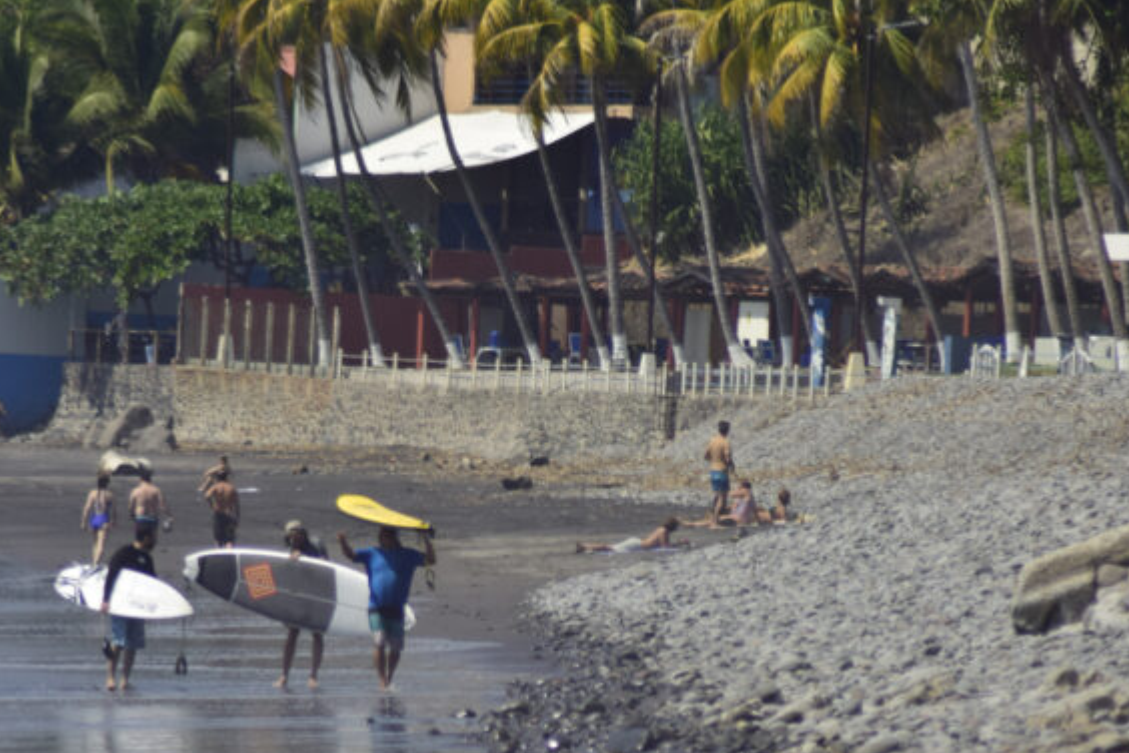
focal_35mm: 443
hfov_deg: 4.7
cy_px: 579
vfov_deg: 3.1
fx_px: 13886
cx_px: 340
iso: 100
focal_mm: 185
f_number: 4.5
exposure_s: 1/2000
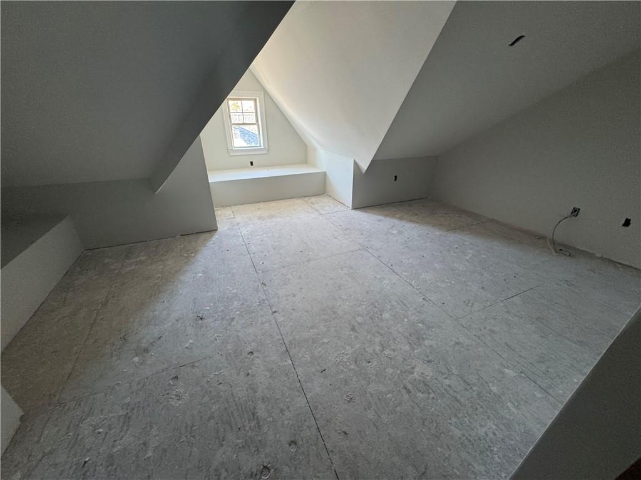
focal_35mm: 14
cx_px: 320
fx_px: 259
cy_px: 240
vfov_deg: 85.7
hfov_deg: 102.1
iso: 500
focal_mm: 2.22
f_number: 2.2
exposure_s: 1/60
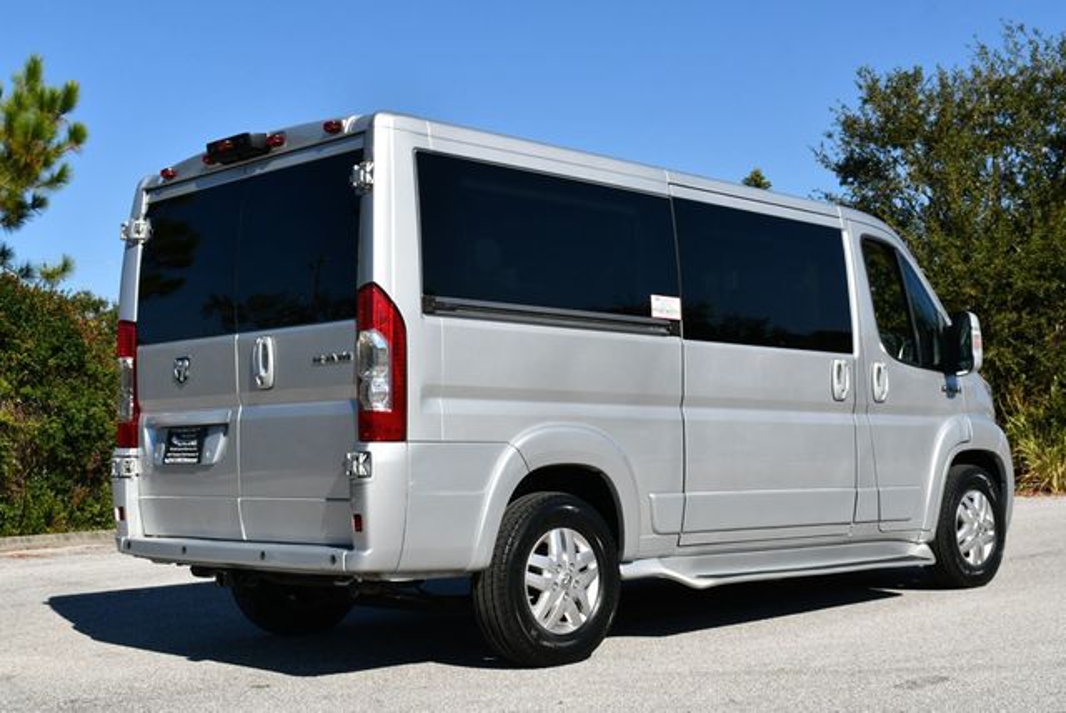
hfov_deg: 39.6
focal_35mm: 50
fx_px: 1482
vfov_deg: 27.0
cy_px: 356
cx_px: 533
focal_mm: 25
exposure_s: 1/320
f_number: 9
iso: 100
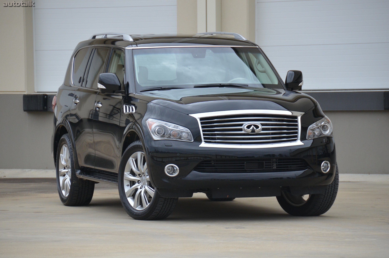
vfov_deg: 5.4
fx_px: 2750
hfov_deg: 8.1
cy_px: 129
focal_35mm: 255
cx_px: 194
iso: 800
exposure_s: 1/1000
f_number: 5.6
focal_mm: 170
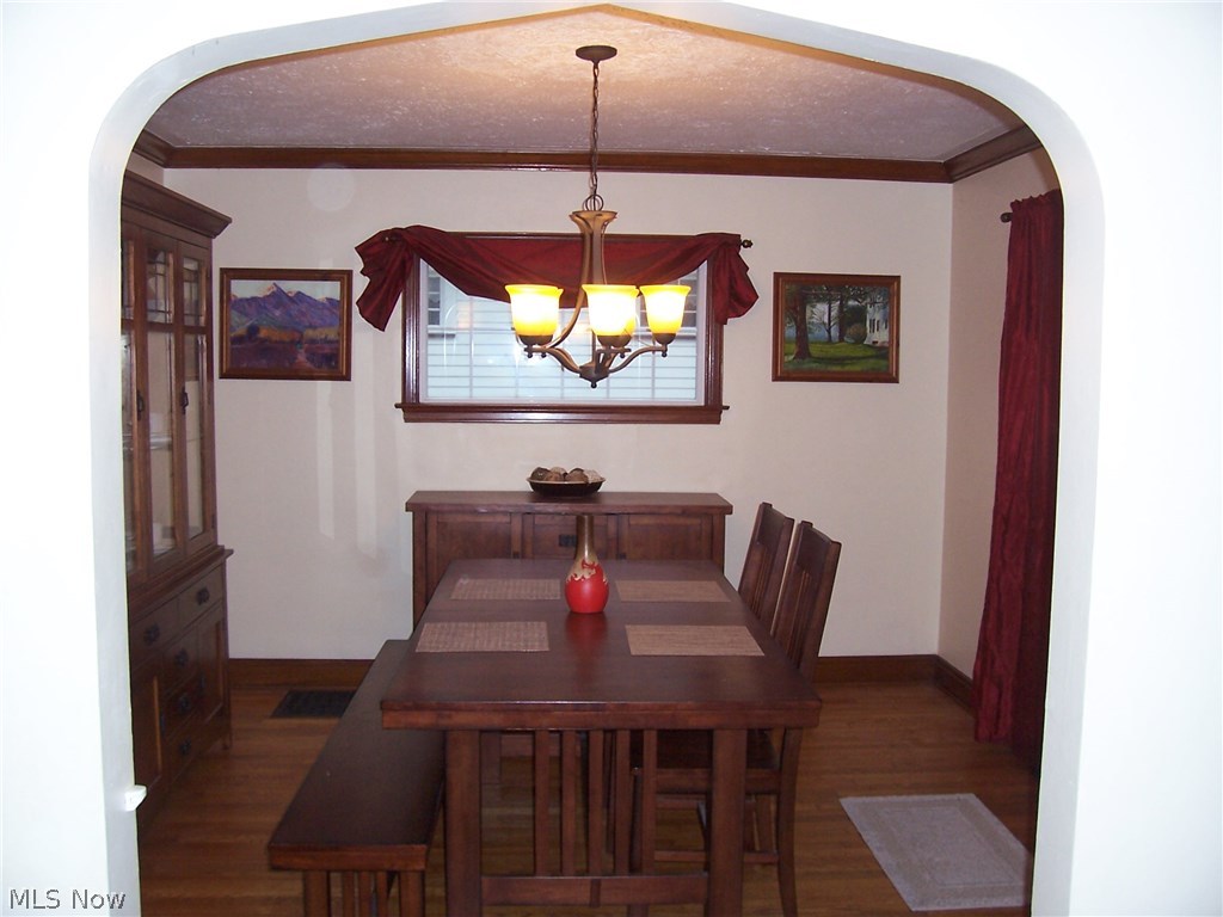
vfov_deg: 41.8
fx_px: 1201
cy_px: 458
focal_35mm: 34
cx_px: 612
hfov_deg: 54.0
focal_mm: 5.6
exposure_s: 1/60
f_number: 2.7
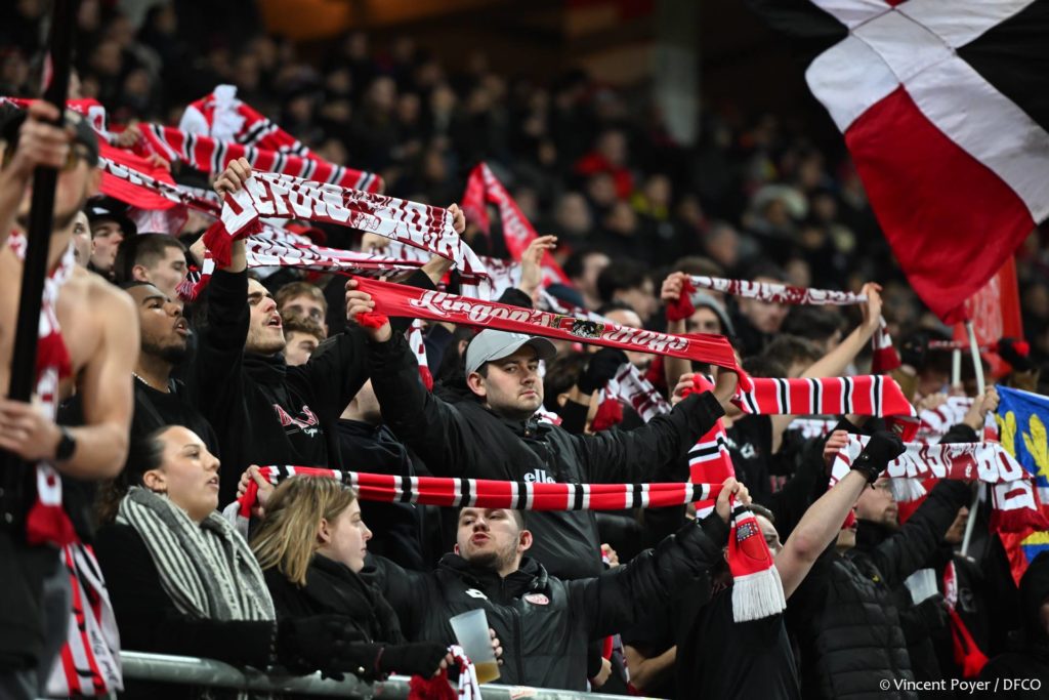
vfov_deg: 6.9
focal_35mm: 200
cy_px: 350
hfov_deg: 10.3
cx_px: 524
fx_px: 5828
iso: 2000
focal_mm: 200
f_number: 2.8
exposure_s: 1/400
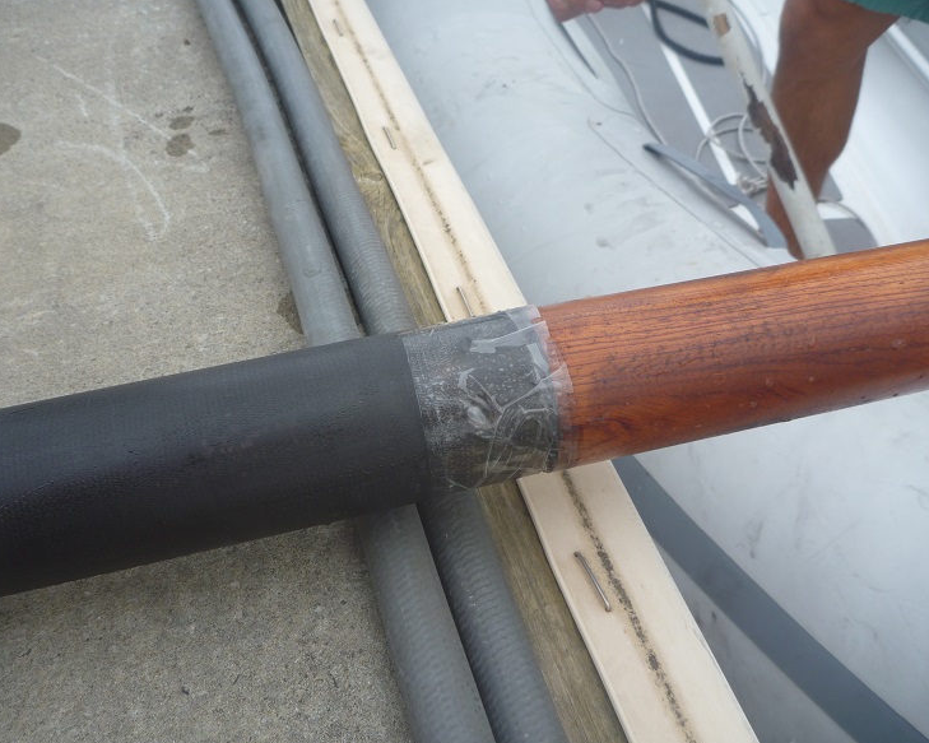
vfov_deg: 48.5
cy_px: 380
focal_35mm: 30
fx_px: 825
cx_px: 441
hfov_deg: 58.7
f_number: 3.3
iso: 80
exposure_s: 1/320
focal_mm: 4.9
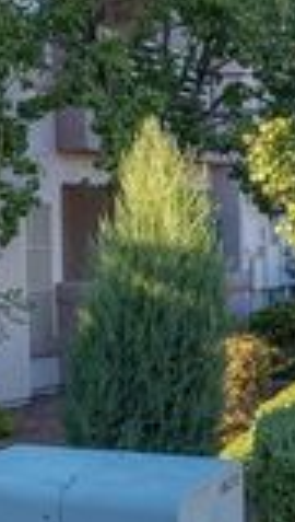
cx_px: -269
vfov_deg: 22.9
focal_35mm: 92
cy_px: 117
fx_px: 1273
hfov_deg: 12.0
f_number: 8
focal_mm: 28
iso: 100
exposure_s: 1/80
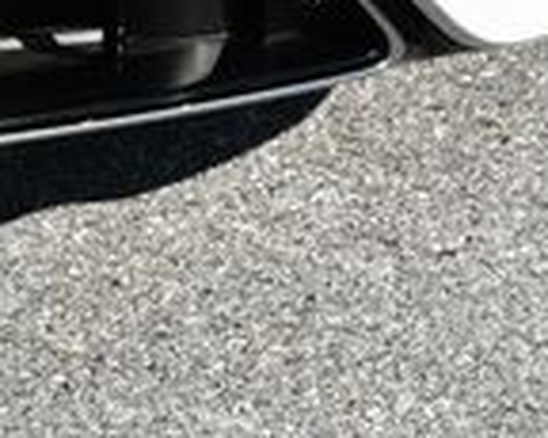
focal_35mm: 334
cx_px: -491
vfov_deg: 4.6
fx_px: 5413
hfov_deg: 5.7
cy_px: -202
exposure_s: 1/320
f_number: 9
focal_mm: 40
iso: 100
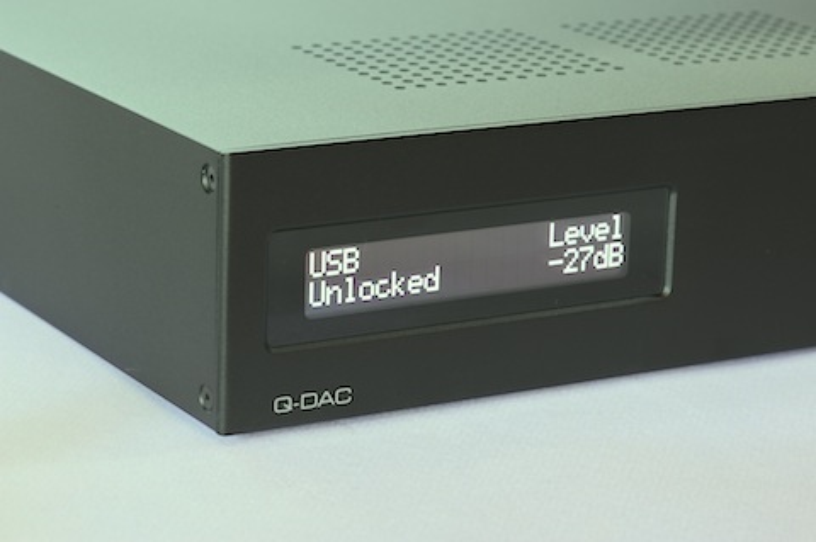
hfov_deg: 19.5
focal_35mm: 105
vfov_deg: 13.0
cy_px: 271
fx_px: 2378
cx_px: 408
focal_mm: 105
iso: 200
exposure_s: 5
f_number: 16
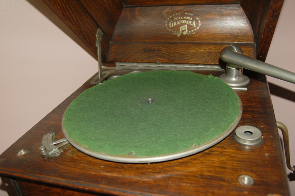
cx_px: 148
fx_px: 270
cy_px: 98
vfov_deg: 39.9
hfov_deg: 57.3
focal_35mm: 33
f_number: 3.8
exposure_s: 1/60
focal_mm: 22
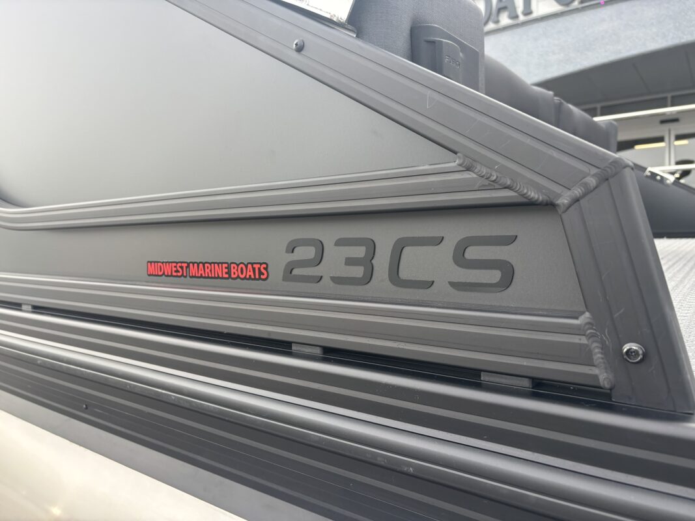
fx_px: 522
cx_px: 348
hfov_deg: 67.3
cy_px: 260
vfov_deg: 53.1
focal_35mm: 26
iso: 50
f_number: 1.6
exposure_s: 1/411
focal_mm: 5.96
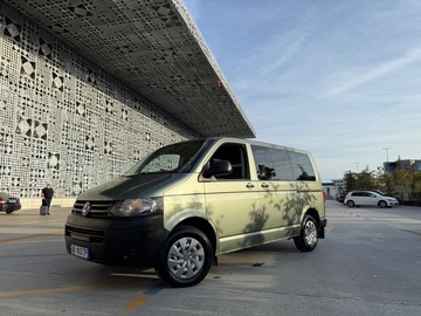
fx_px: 292
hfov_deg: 71.6
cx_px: 210
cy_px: 158
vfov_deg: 56.8
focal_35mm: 24
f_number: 1.78
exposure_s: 1/3145
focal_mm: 6.76
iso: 80
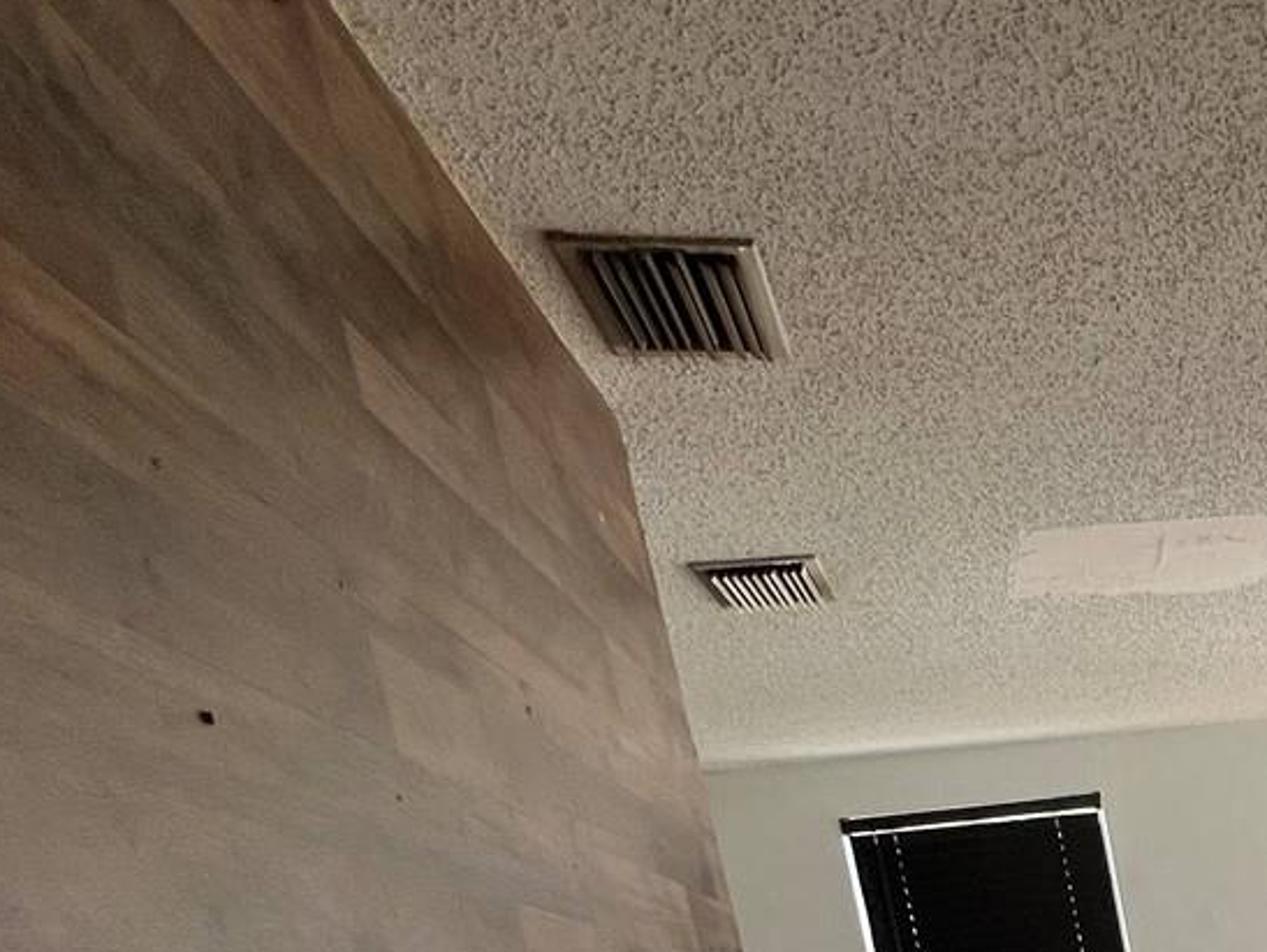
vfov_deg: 29.9
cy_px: 1244
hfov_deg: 37.1
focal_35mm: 38
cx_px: 1524
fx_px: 1392
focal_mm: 1.57
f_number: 1.8
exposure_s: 1/181
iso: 32
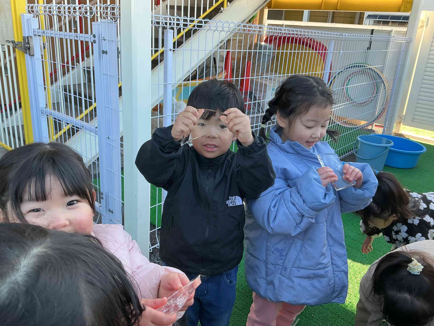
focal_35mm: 30
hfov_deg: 60.0
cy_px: 162
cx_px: 217
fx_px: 376
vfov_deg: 46.8
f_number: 1.8
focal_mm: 3
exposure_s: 1/120
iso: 20
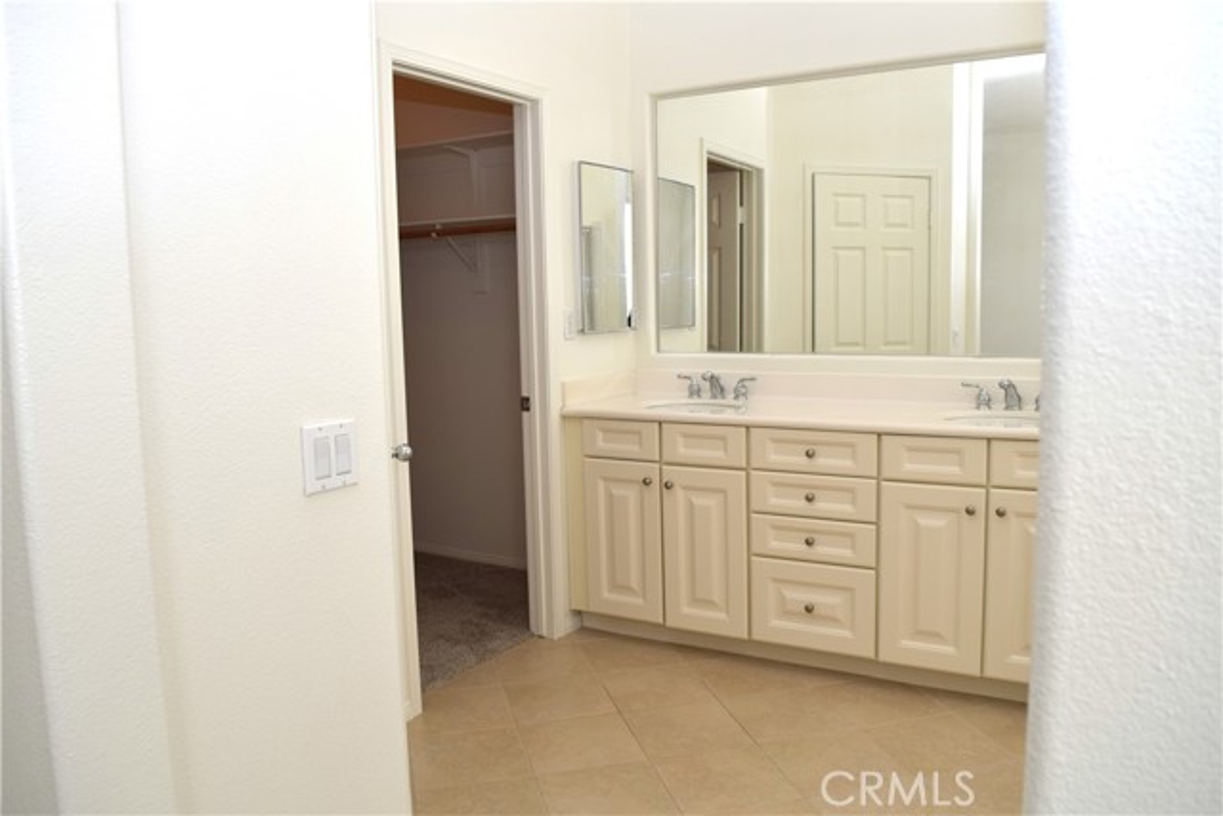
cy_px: 408
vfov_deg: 48.0
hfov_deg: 67.4
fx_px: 917
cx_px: 612
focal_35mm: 27
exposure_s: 1/80
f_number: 6.3
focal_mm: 18
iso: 200
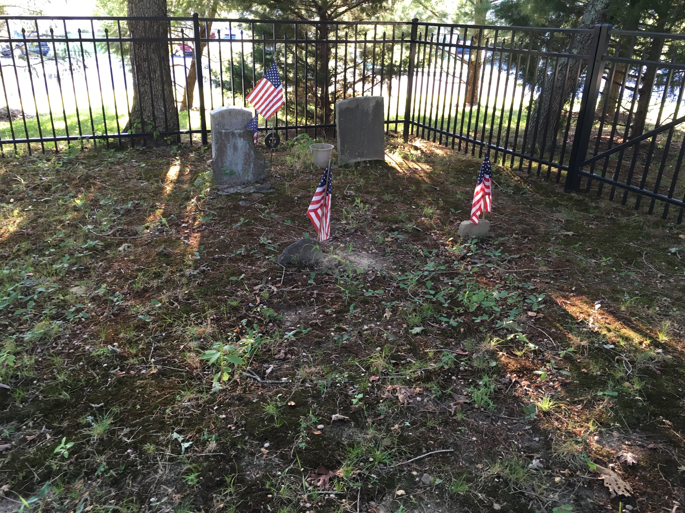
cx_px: 342
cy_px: 256
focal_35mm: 29
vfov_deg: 48.2
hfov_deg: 61.7
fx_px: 574
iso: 64
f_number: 2.2
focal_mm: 4.15
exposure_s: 1/30
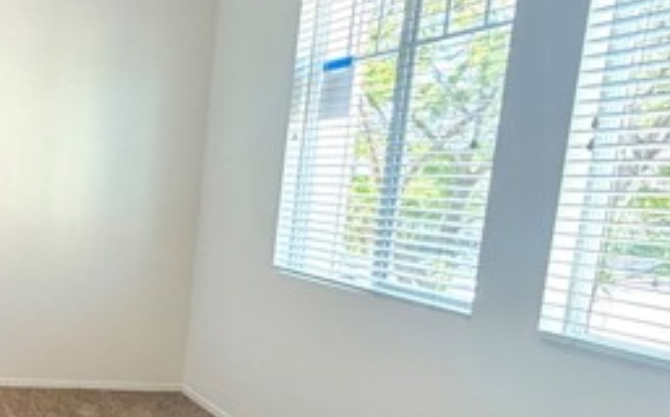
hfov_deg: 38.0
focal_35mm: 37
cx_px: -151
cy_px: 255
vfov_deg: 34.2
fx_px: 675
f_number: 2.2
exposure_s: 1/120
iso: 200
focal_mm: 2.22
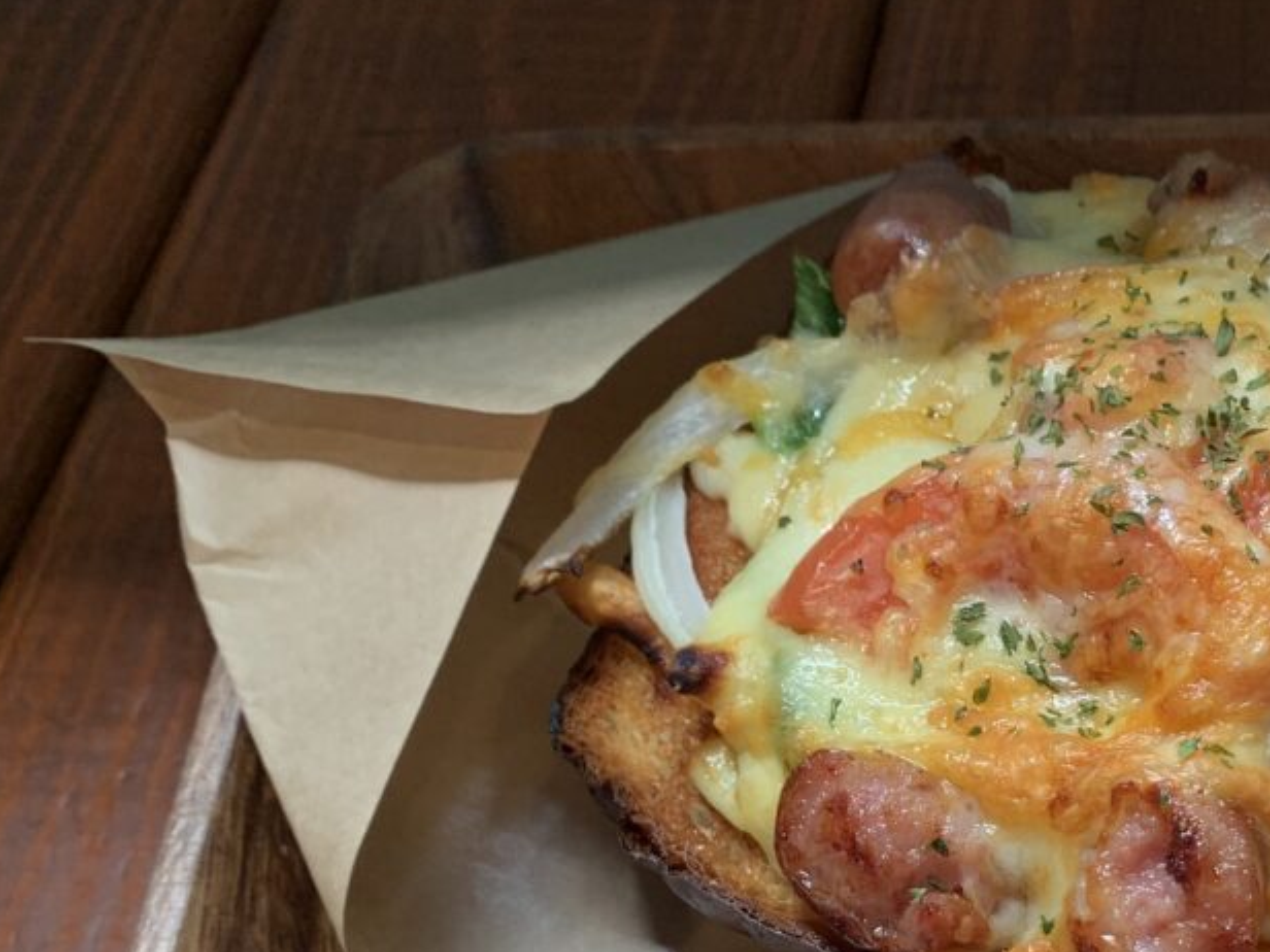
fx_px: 1981
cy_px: 898
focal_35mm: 54
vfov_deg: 26.0
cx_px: 1078
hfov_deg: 34.1
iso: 80
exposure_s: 1/50
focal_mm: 4.25
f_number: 1.8
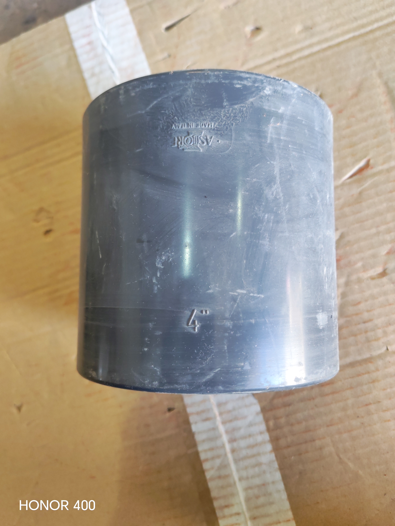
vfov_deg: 65.3
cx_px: 198
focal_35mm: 27
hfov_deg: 51.4
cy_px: 263
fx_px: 411
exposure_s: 1/100
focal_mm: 6.12
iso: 800
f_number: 1.9
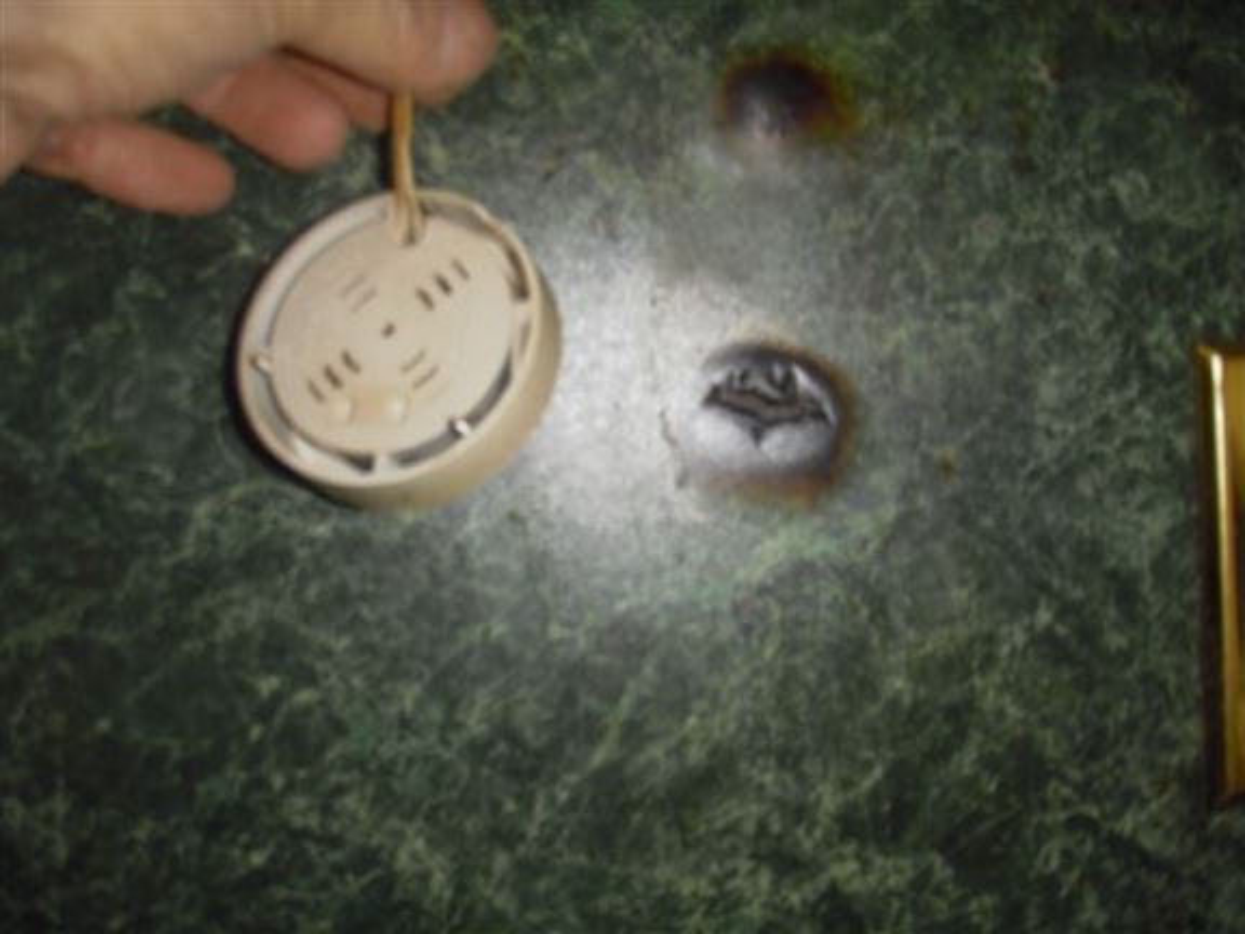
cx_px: 622
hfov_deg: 49.0
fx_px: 1367
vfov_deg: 37.7
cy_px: 467
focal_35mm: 38
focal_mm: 6.7
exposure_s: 1/30
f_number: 3.5
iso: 125
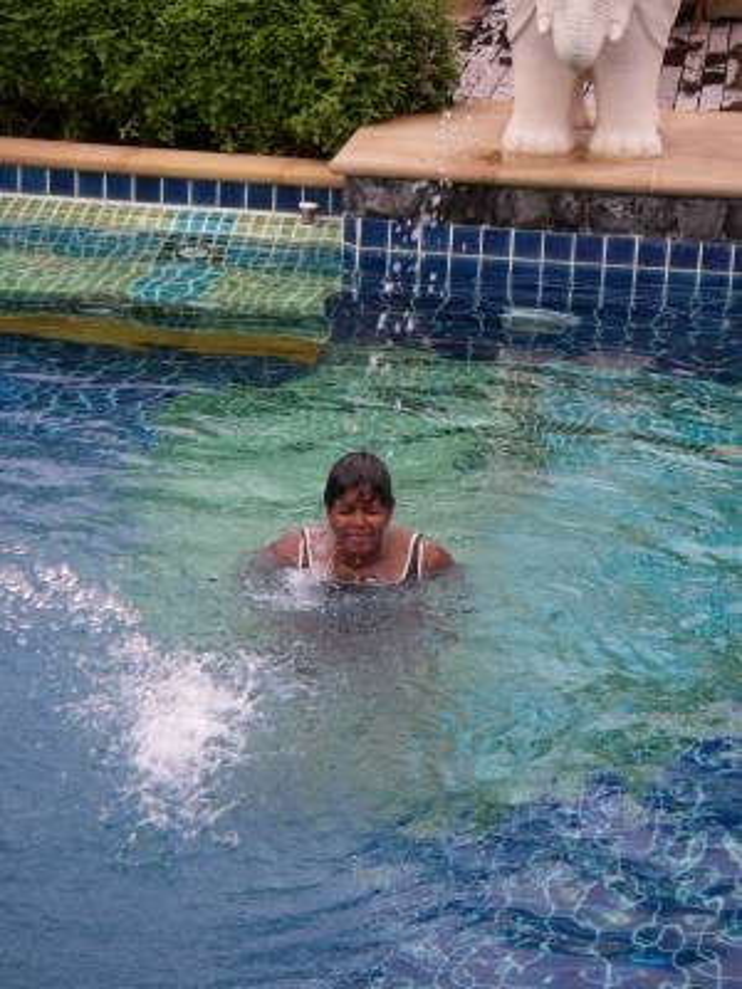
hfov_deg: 15.2
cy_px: 494
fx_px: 2772
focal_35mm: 97
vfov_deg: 20.2
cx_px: 371
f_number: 3.9
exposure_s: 1/320
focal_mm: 16
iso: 80
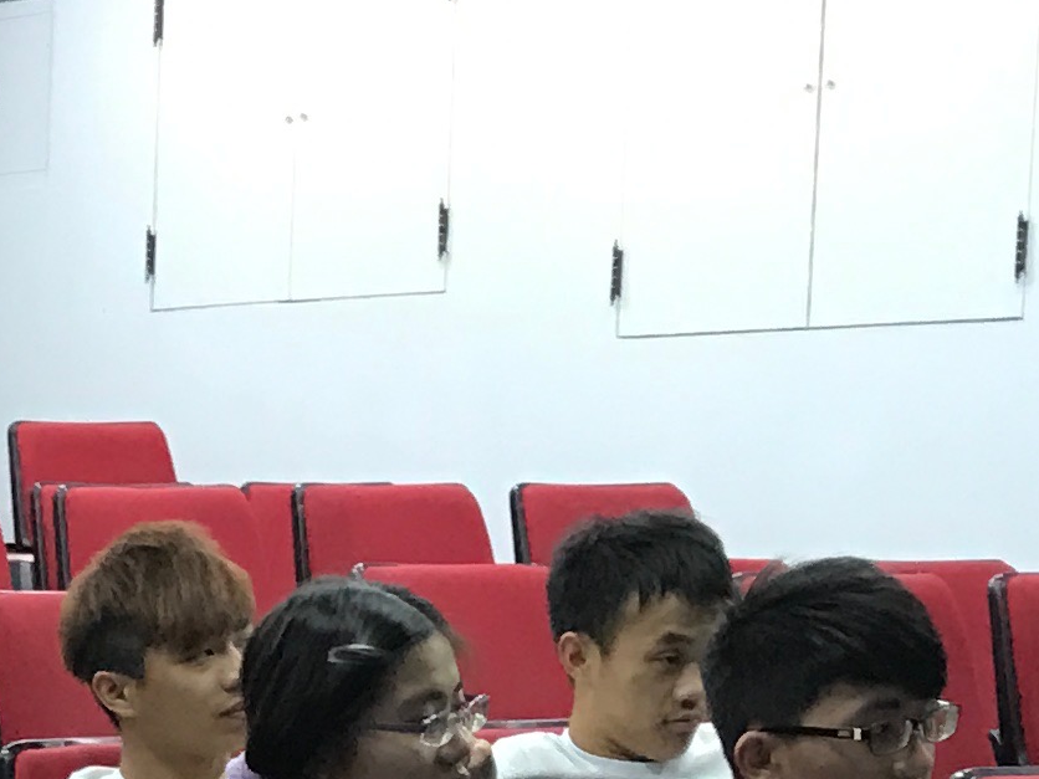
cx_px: -404
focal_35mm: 135
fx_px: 4052
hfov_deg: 13.9
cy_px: 1286
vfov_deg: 10.5
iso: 40
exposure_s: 1/17
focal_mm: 3.99
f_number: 1.8
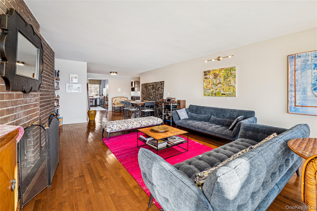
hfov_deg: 104.3
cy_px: 106
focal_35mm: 14
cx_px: 158
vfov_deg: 81.1
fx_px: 123
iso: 200
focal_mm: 14
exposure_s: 1/5
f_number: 11
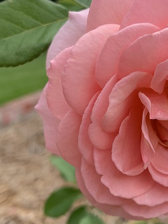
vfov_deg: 34.8
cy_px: 88
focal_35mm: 55
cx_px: 165
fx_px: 356
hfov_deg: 25.4
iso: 25
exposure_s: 1/1001
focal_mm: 4.25
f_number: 1.8
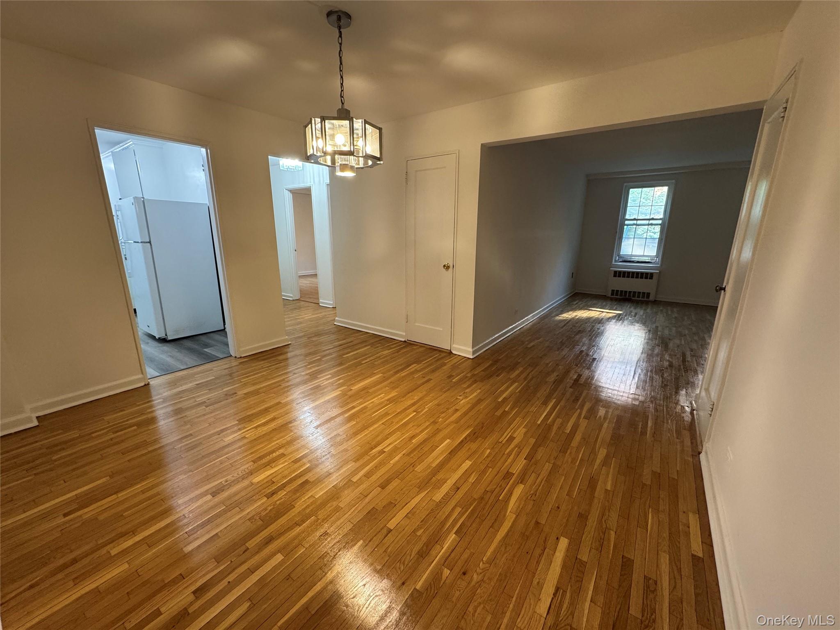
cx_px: 420
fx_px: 340
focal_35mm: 14
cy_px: 315
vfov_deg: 85.7
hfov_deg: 102.1
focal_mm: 2.22
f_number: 2.2
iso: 200
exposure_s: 1/60
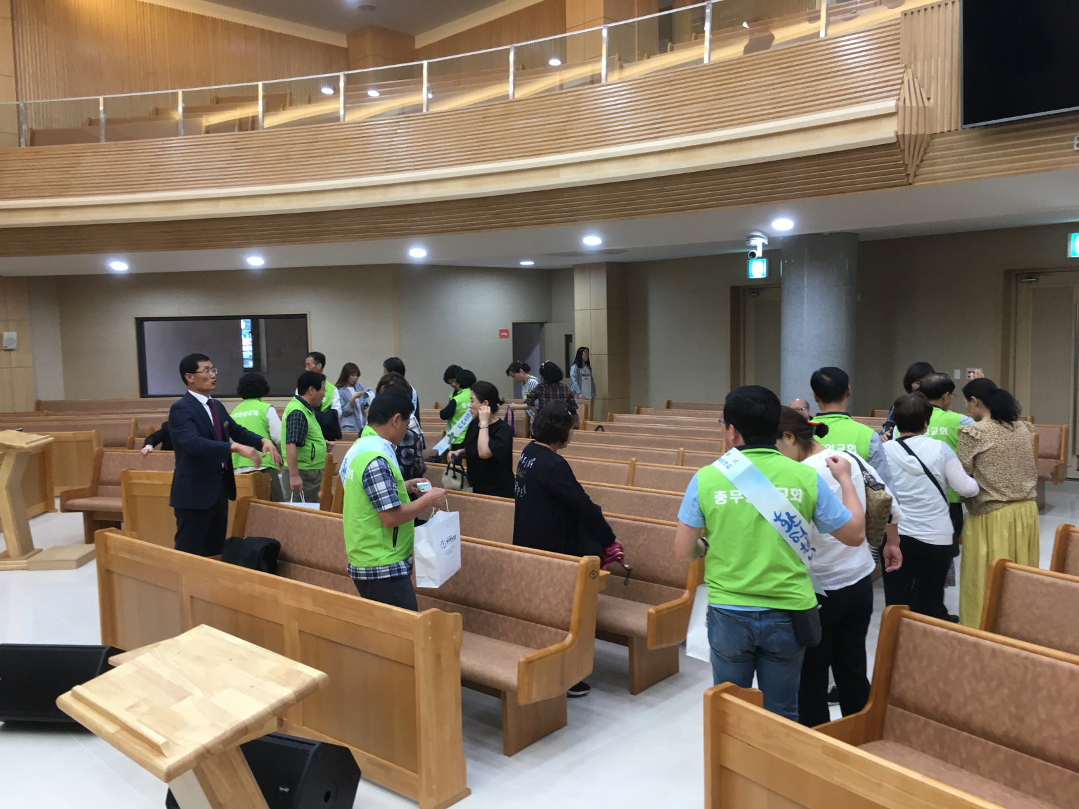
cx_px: 540
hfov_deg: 61.7
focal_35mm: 29
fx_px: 904
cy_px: 404
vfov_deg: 48.2
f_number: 2.2
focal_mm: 4.15
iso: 64
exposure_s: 1/30
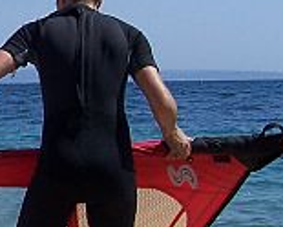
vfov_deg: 11.2
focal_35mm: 137
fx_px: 1147
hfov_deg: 13.0
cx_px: -188
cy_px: 40
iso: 80
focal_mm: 5.6
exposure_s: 1/750
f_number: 5.6
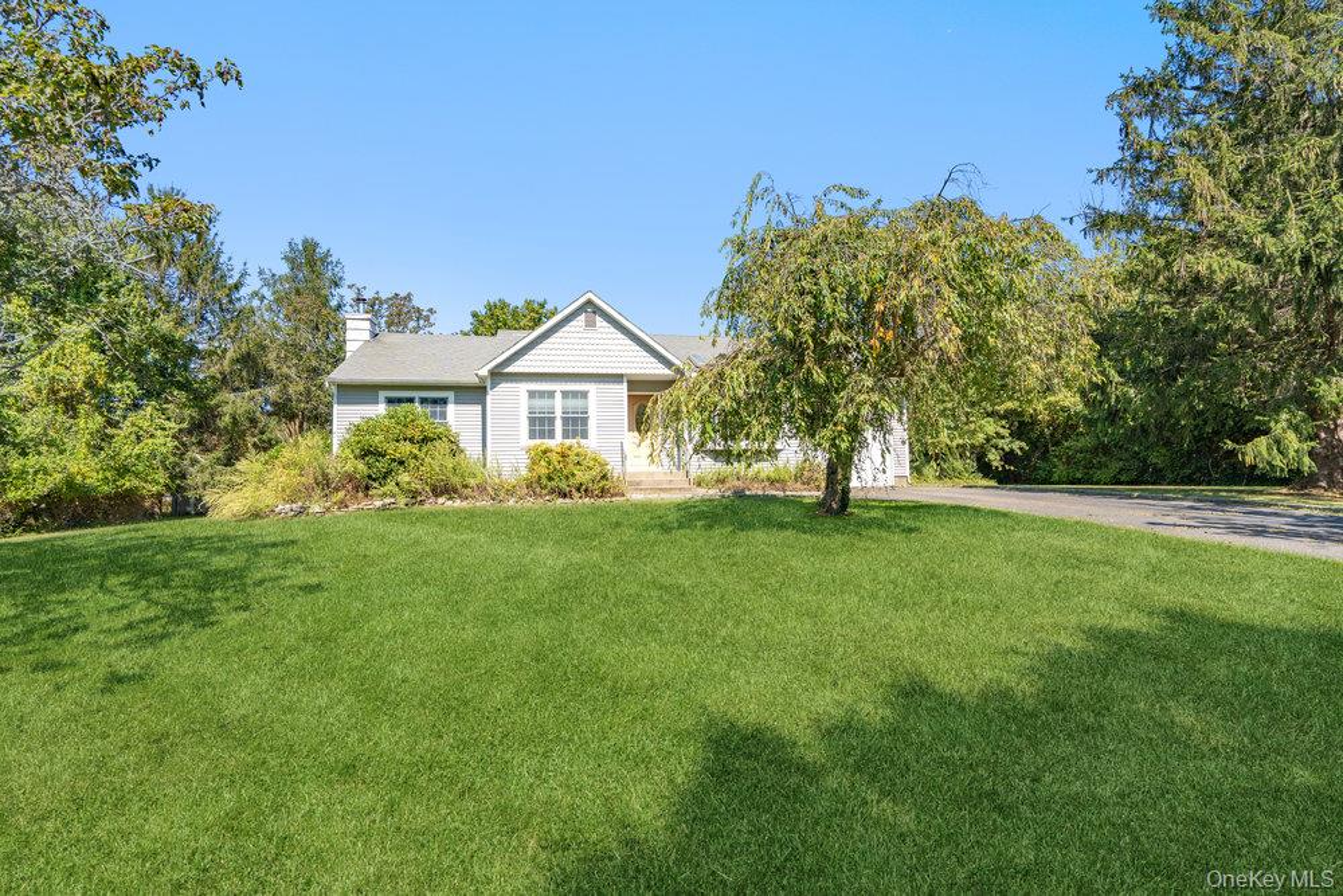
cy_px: 448
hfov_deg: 96.7
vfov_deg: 73.8
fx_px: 597
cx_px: 672
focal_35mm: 16
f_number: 8
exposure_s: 1/320
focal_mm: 16
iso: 125
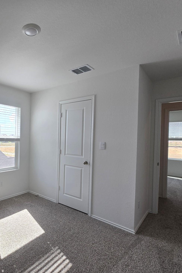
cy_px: 139
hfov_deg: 56.4
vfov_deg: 86.9
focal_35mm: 19
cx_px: 21
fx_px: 144
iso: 50
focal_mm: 2.2
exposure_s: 1/275
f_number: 2.2
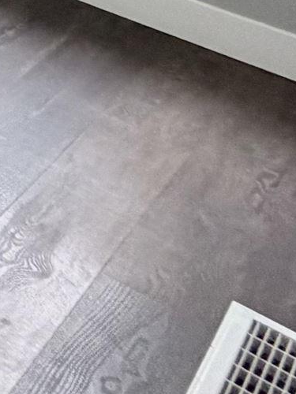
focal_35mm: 86
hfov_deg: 9.6
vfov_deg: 16.0
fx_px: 981
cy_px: -456
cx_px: -737
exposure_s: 1/60
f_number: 2.2
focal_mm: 2.22
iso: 200
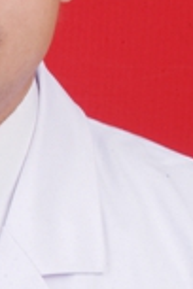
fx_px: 3176
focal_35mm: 395
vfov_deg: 5.2
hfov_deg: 3.5
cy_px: 92
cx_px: -69
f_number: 16
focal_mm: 70
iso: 100
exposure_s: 1/90
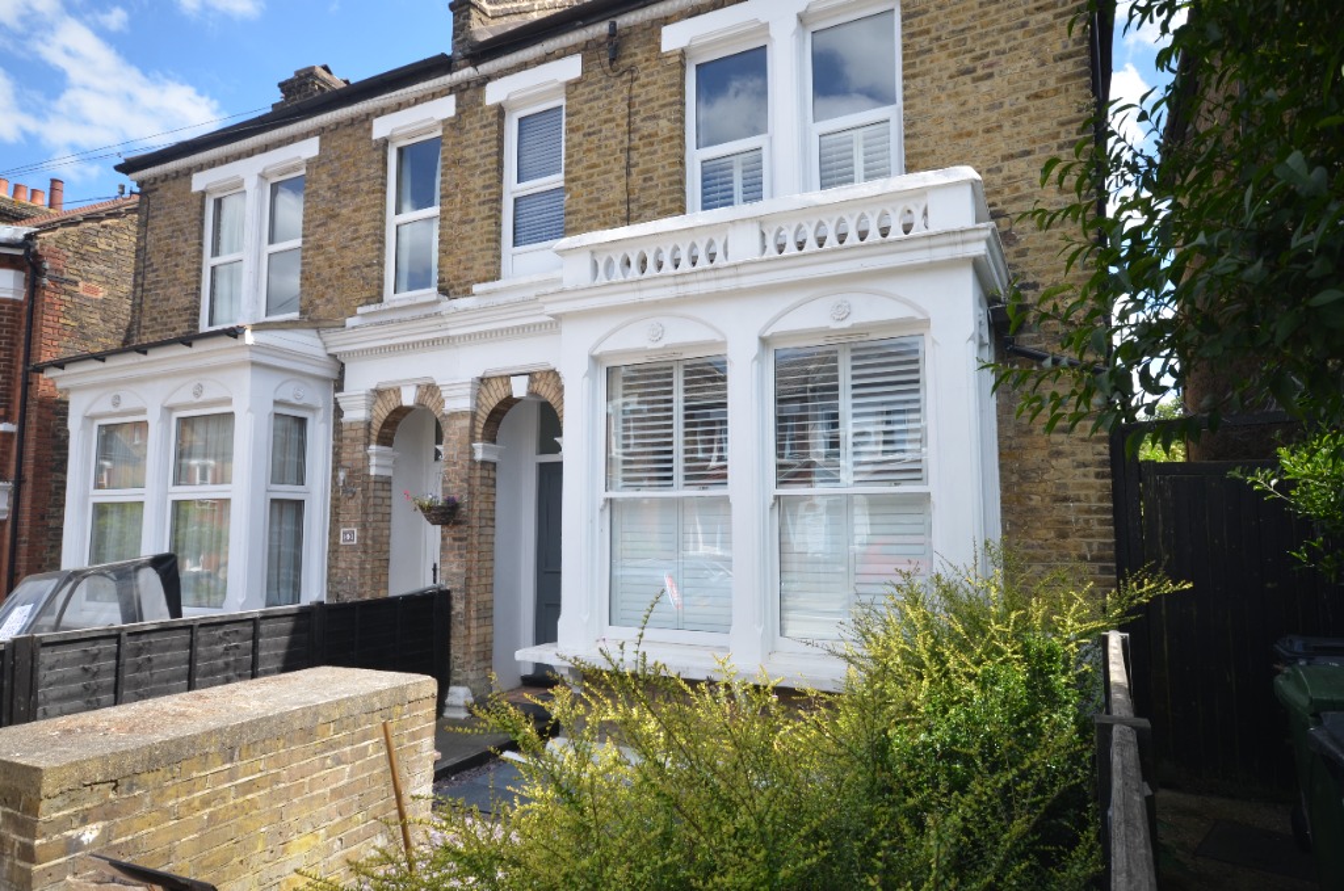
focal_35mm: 21
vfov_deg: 59.3
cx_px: 672
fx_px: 783
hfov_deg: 81.3
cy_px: 446
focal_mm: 14
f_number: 8
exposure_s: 1/200
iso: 200
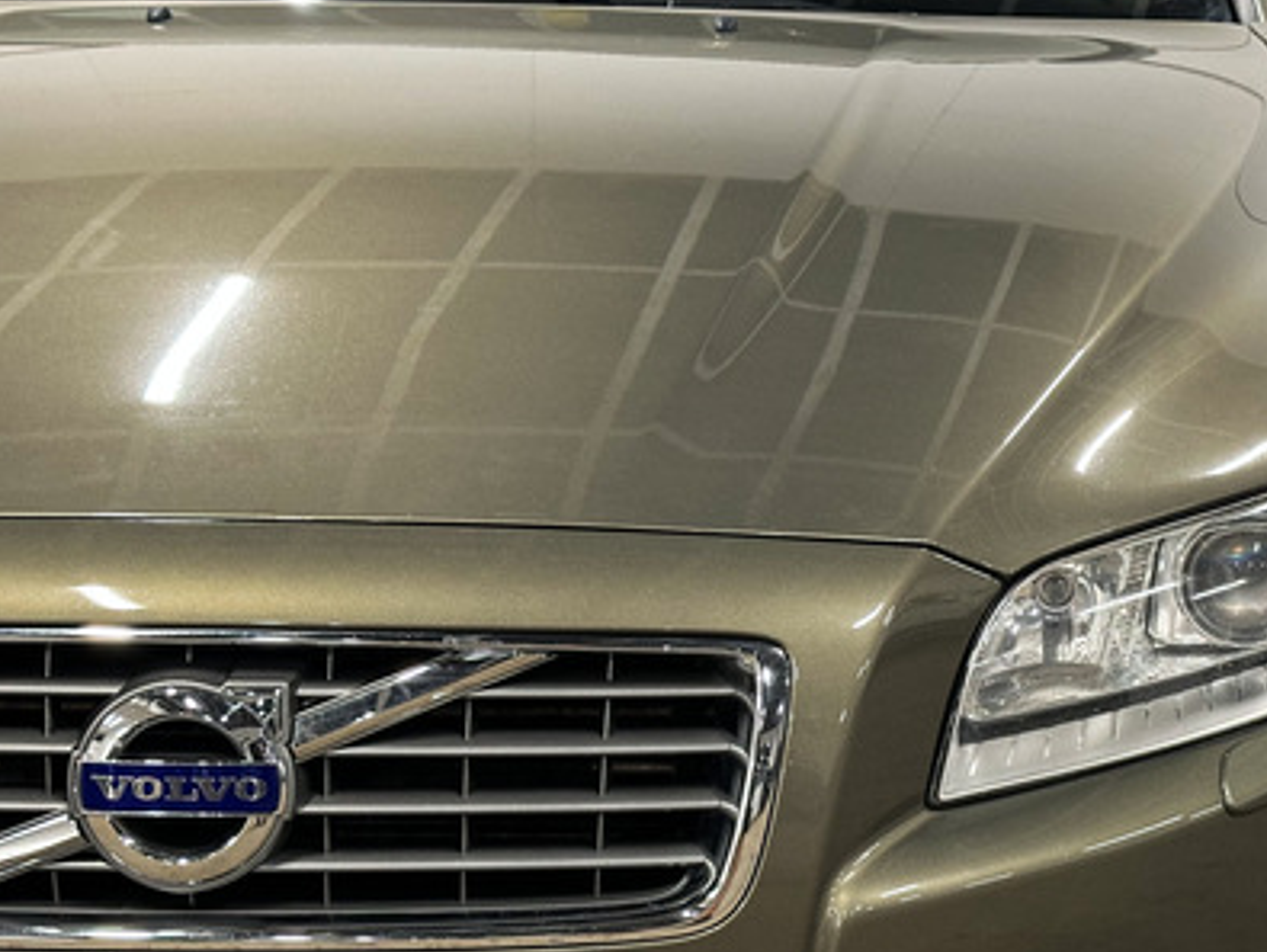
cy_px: 654
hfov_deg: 24.5
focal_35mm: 79
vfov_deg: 18.6
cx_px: 908
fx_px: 2894
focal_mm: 6.86
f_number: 1.8
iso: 200
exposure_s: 1/35
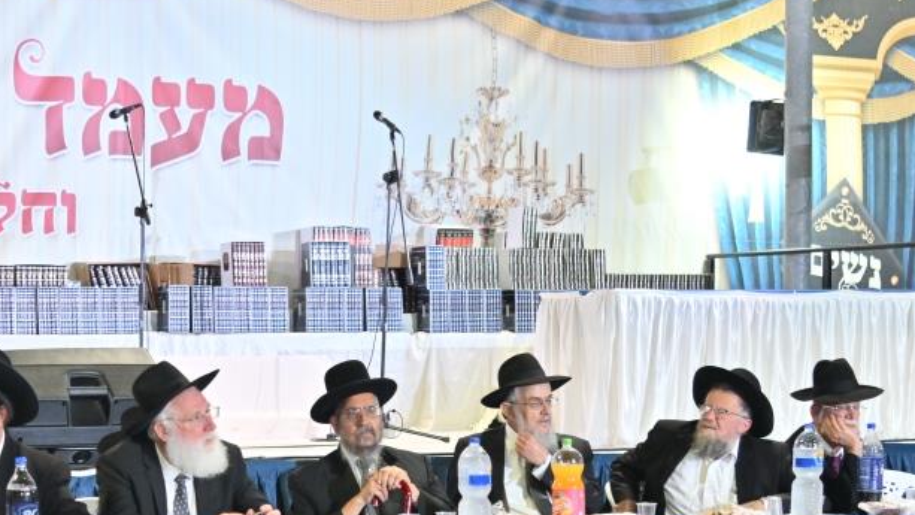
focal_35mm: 91
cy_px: 488
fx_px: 2208
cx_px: 206
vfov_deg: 13.2
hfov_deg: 23.1
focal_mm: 35
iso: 1000
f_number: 4
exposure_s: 1/160
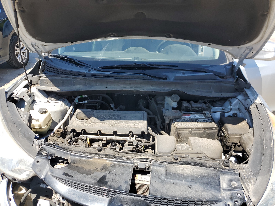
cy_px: 103
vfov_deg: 53.1
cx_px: 138
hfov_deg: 67.3
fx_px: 207
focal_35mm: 26
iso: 50
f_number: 1.5
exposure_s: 1/1111
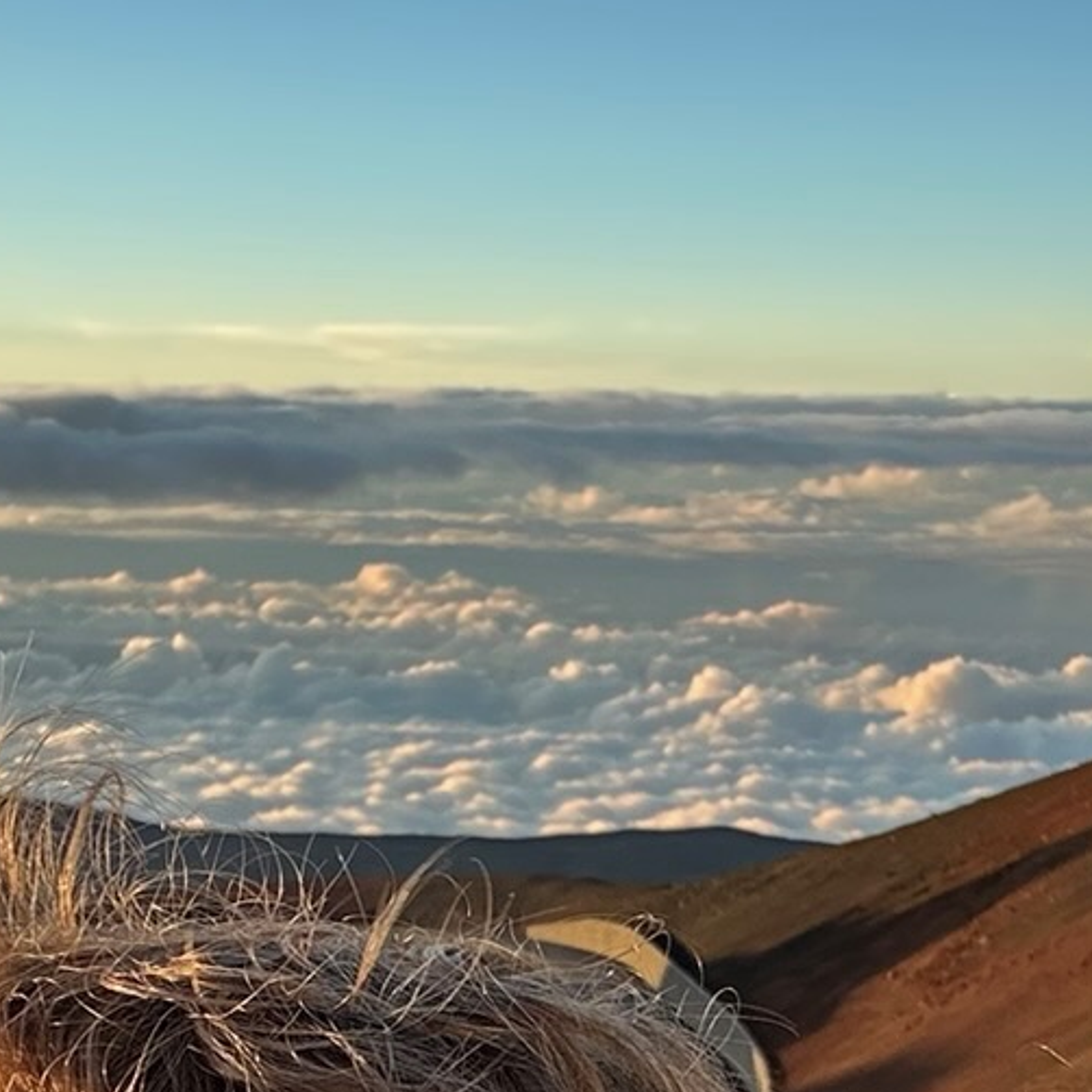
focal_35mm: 83
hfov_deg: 20.8
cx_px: 772
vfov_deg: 20.5
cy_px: 966
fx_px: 2962
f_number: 1.9
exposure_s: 1/128
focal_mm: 2.69
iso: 40
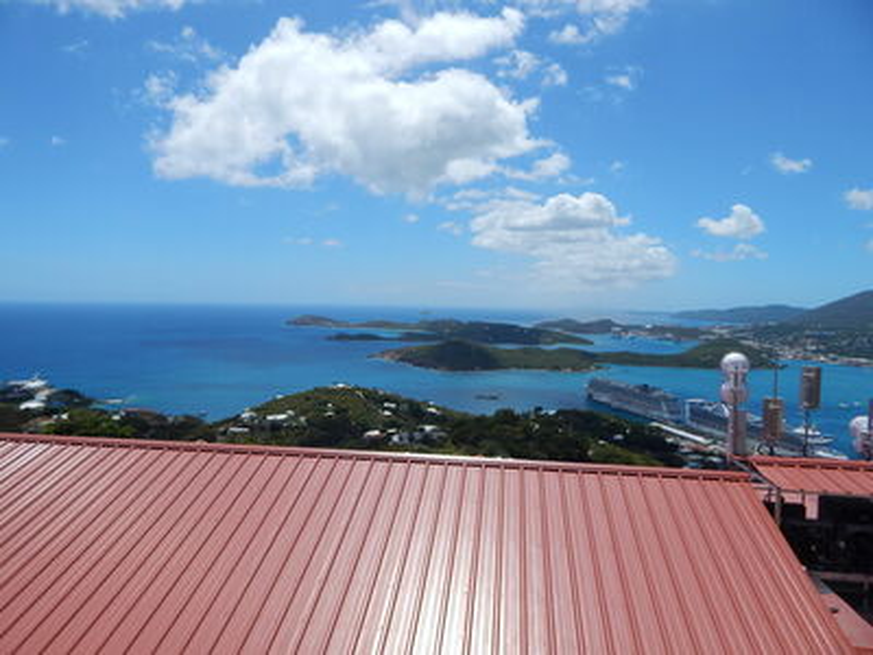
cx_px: 436
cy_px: 328
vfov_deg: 61.1
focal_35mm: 22
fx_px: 555
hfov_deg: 76.4
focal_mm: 4
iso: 125
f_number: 6
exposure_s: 1/800
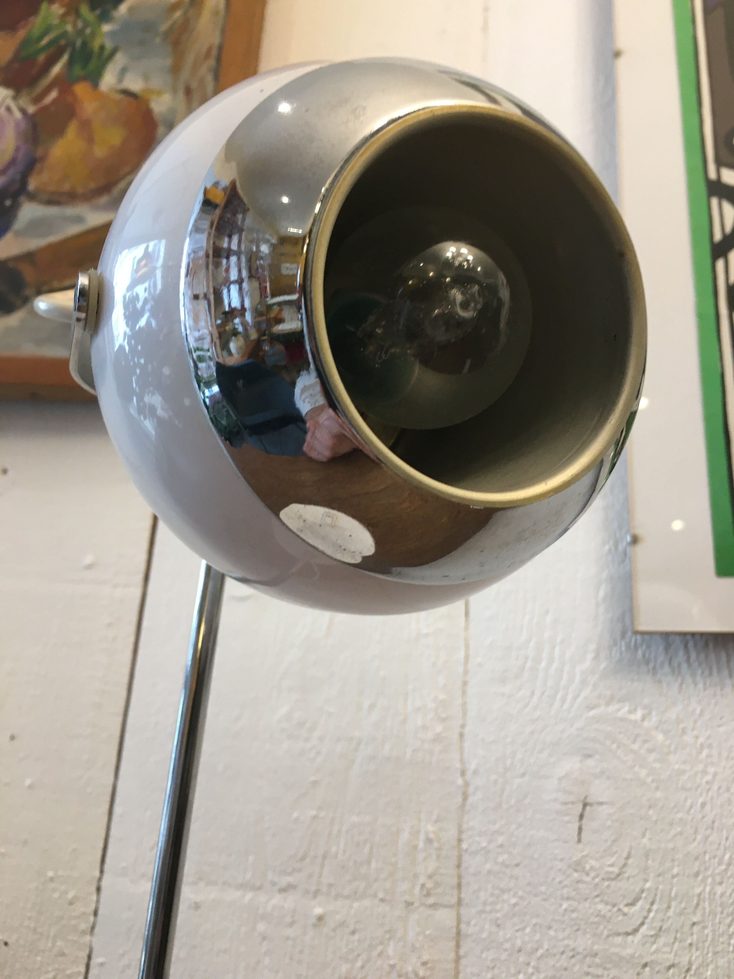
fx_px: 820
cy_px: 490
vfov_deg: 61.7
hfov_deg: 48.2
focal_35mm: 29
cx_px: 367
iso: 50
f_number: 2.2
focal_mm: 4.15
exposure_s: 1/33
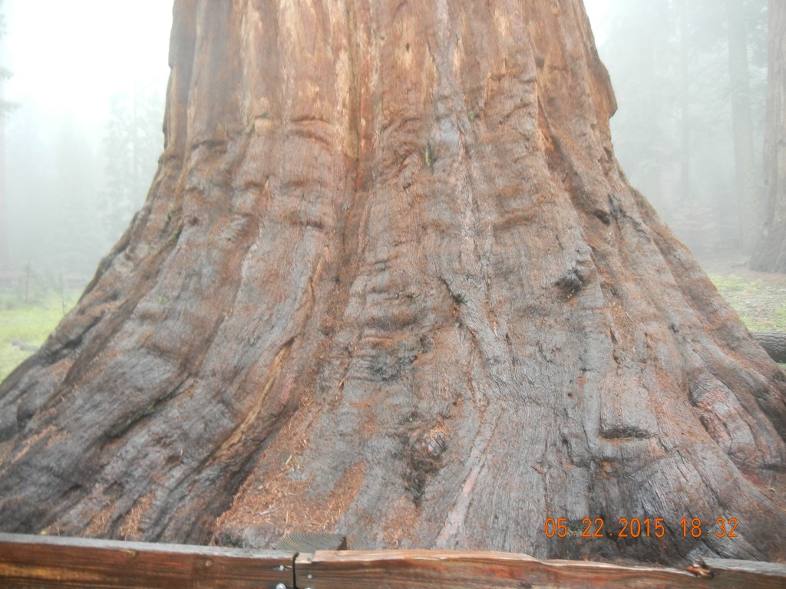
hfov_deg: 60.0
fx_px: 681
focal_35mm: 30
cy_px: 294
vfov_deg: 46.8
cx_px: 393
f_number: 3.5
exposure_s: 1/34.4
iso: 400
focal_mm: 5.4
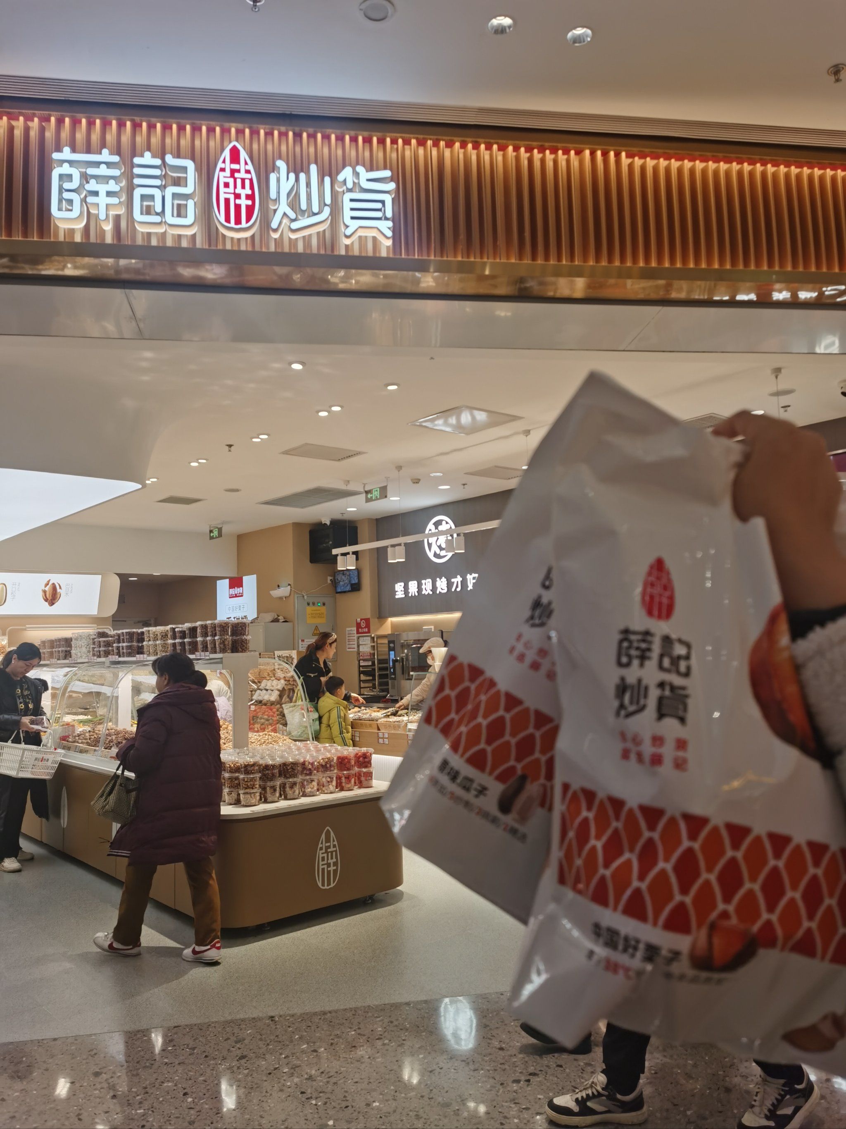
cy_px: 564
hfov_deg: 51.4
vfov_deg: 65.3
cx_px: 423
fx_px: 880
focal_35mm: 27
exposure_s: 1/357
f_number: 1.6
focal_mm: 5.56
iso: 50
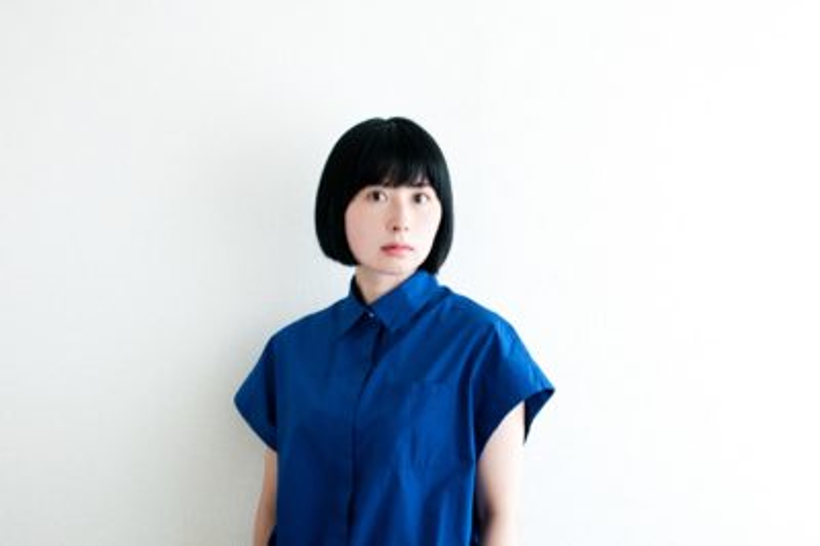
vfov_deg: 25.7
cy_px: 273
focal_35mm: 52
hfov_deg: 37.9
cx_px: 410
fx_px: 1195
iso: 800
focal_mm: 35
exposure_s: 1/80
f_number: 5.6
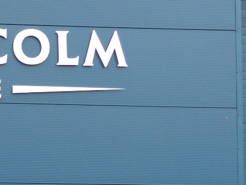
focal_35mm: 81
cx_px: -138
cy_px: 213
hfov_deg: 20.2
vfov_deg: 17.5
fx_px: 576
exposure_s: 1/200
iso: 100
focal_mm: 4.5
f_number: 4
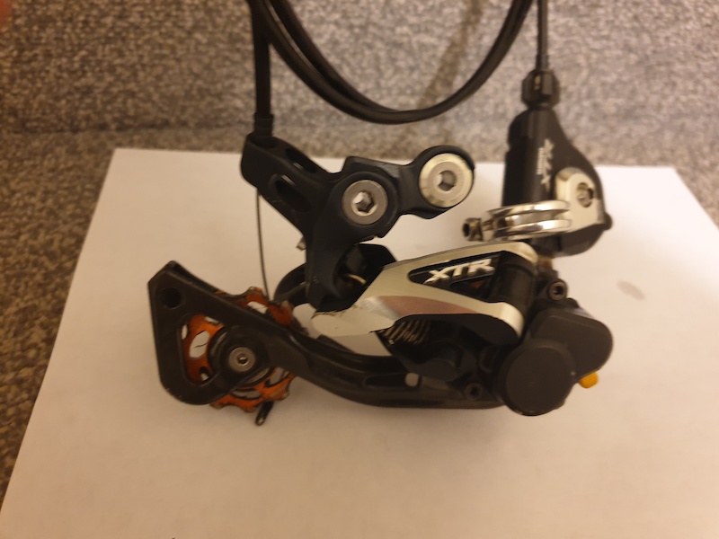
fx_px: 540
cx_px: 360
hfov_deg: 67.3
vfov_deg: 53.1
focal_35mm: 26
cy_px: 270
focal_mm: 4.3
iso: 320
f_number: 1.5
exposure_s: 1/17
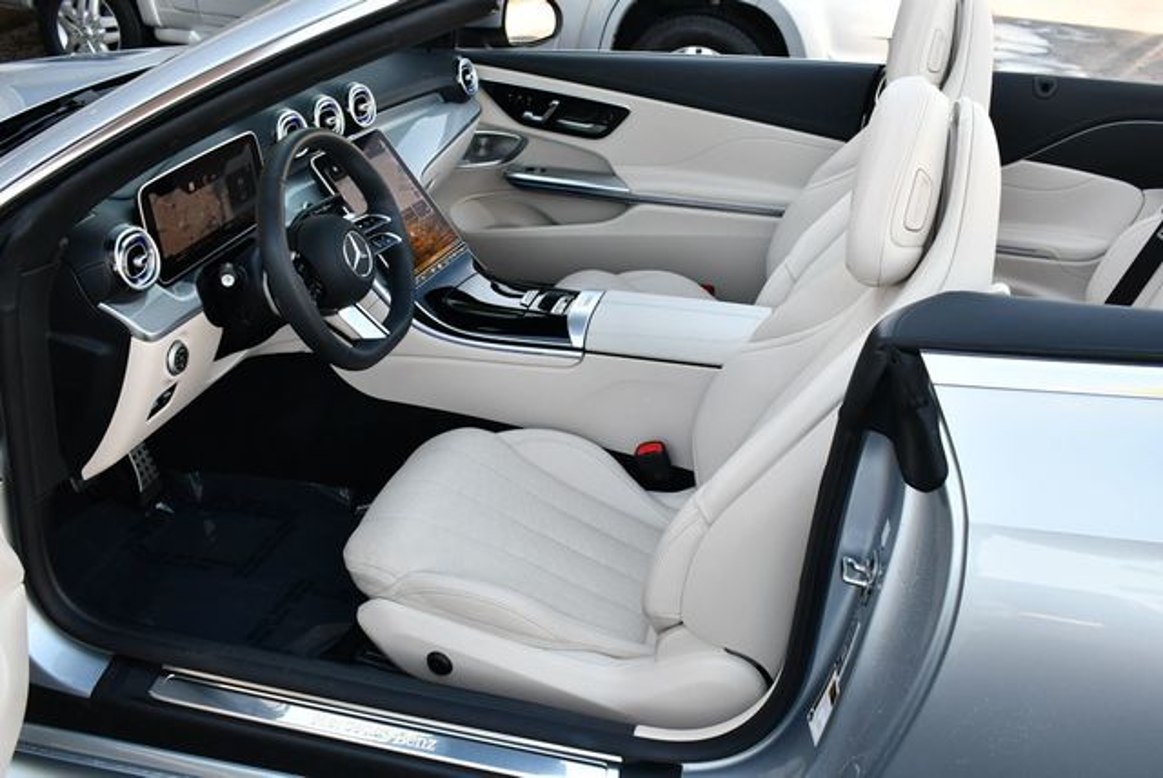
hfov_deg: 53.1
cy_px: 389
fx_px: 1164
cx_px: 582
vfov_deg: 36.9
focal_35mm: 36
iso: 400
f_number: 4.5
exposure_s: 1/250
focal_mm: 18
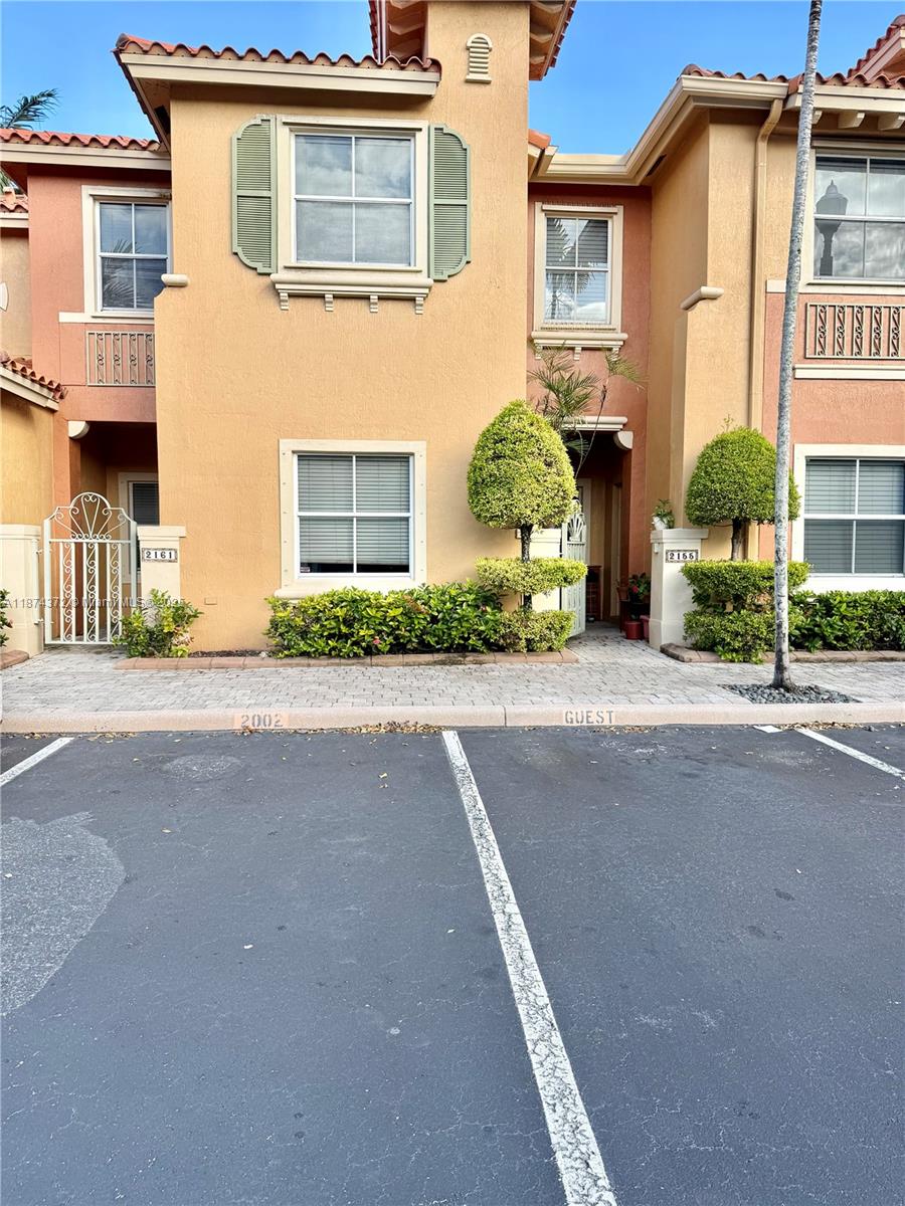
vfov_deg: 71.6
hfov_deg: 56.8
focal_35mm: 24
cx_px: 452
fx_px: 837
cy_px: 603
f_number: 1.78
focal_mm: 6.76
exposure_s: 1/1250
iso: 80
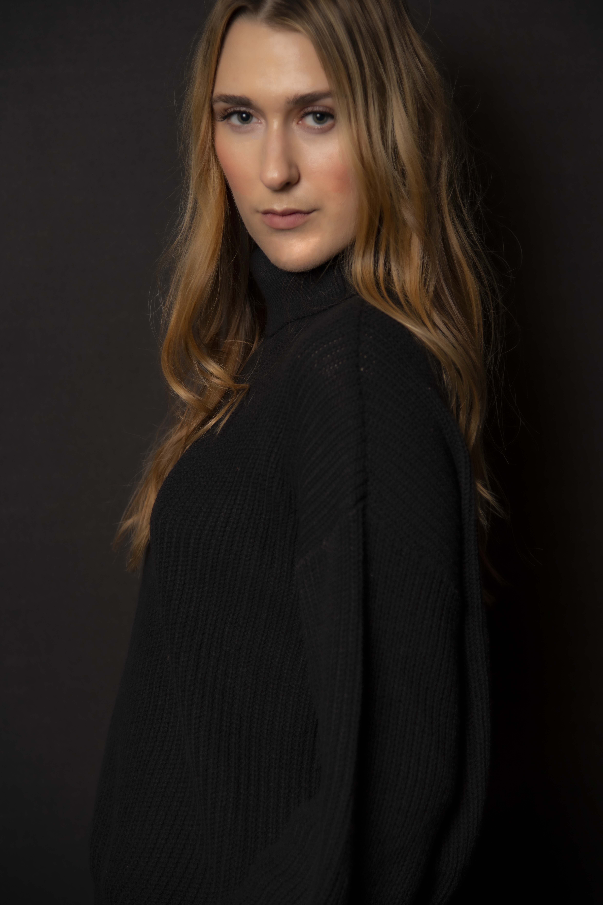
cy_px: 422
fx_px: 2563
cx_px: 302
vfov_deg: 20.0
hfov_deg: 13.4
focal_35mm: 102
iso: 125
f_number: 4
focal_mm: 92
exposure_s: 1/200
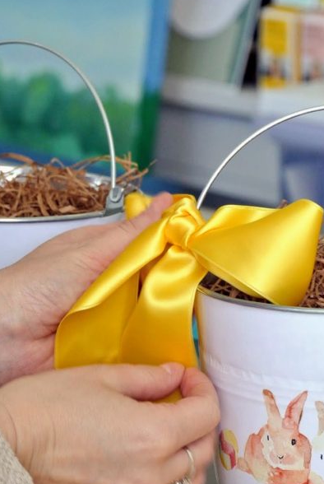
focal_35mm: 195
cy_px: 201
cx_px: 221
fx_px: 2623
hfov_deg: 7.1
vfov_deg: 10.5
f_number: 3.8
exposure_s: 1/40
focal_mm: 37.3
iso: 400
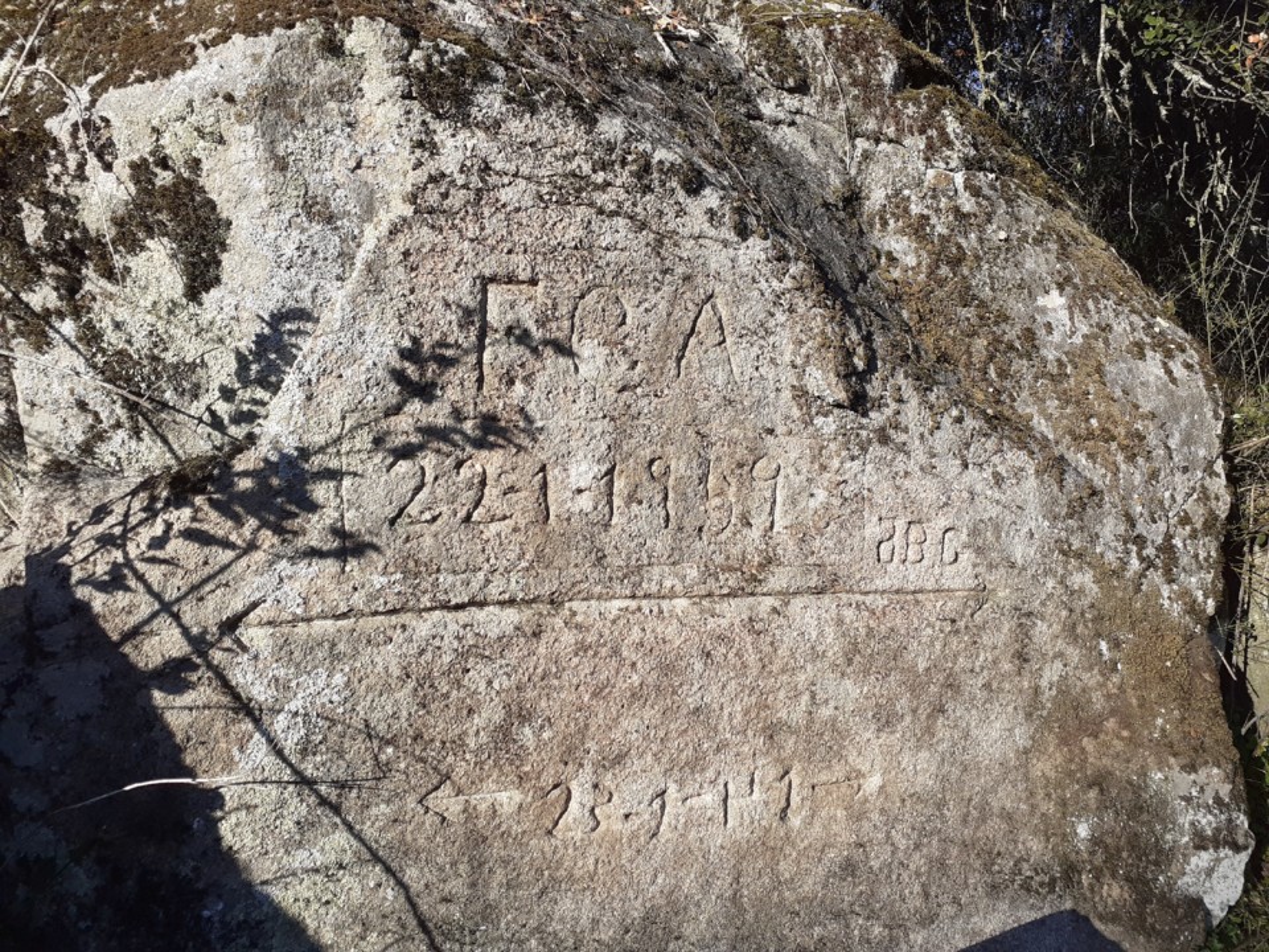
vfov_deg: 51.4
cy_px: 476
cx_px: 634
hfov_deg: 65.3
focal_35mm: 27
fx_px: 990
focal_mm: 3.6
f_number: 1.9
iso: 40
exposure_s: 1/1073
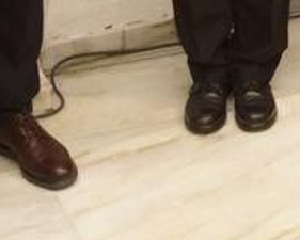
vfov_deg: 10.7
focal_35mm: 128
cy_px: -291
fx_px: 1137
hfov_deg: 14.0
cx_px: 463
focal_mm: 16
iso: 800
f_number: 5.6
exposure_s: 1/60
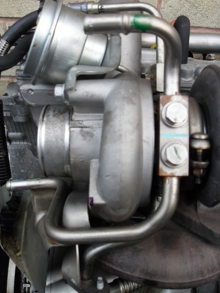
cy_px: 146
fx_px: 297
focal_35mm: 35
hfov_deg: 40.7
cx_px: 110
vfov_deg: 52.6
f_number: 2.8
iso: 200
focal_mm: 6.2
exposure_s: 1/60
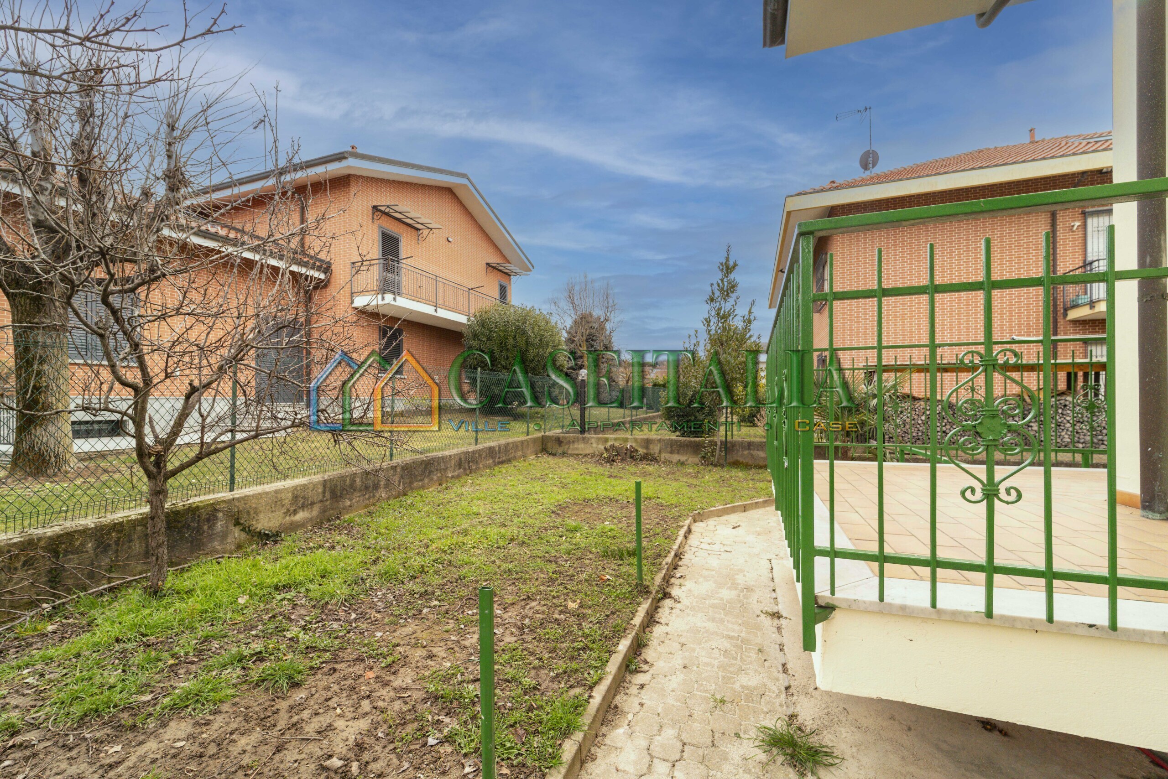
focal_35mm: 14
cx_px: 584
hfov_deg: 104.2
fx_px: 454
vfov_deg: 81.2
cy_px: 390
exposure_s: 1/500
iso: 1000
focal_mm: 14
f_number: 8
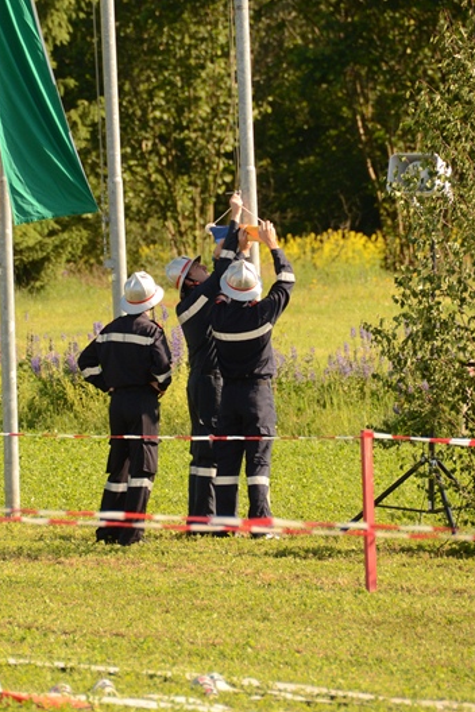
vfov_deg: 4.5
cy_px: 356
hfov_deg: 3.0
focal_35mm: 454
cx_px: 115
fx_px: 8985
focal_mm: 200
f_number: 5.6
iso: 500
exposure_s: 1/1000
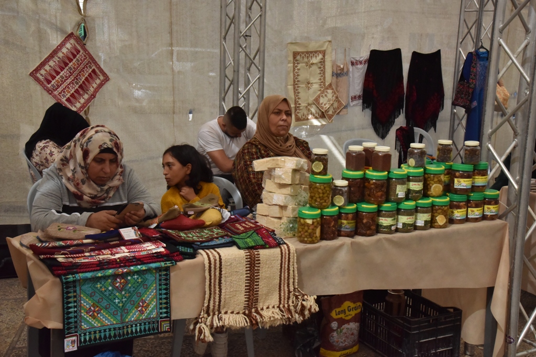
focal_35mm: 44
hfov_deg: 44.5
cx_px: 268
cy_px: 178
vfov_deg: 30.5
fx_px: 655
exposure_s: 1/1600
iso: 3200
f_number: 20
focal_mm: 44
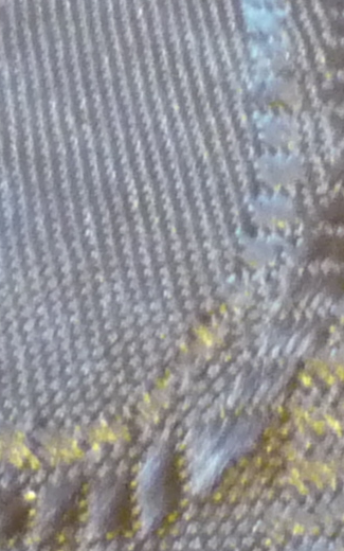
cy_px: -565
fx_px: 3195
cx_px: 742
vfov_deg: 9.2
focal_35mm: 213
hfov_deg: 6.0
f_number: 3.3
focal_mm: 5.2
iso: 400
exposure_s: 1/15
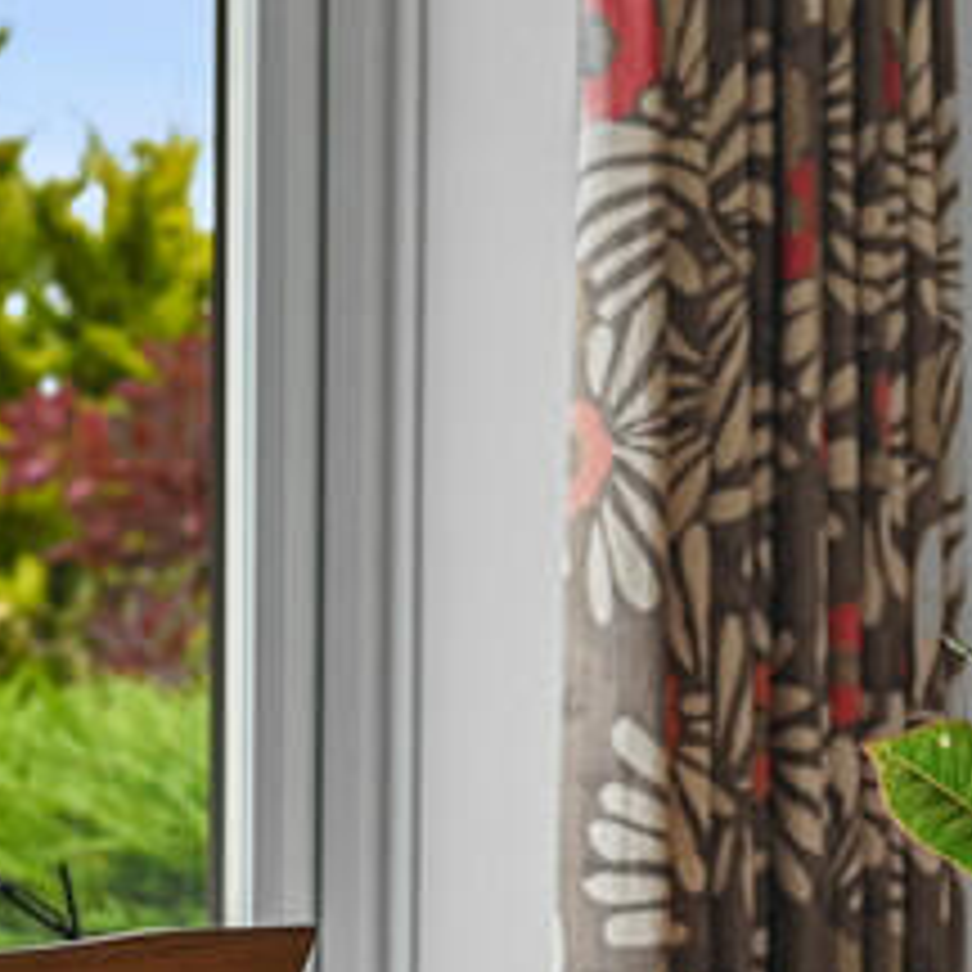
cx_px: 252
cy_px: 875
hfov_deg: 8.7
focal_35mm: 201
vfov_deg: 8.7
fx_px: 6385
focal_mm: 50
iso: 400
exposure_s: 1/15
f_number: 5
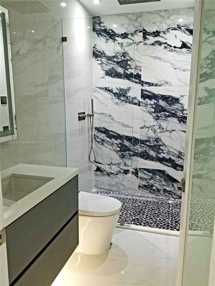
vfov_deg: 67.3
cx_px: 108
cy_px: 143
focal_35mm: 26
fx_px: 215
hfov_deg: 53.1
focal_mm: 4.25
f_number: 1.7
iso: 160
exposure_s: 1/30
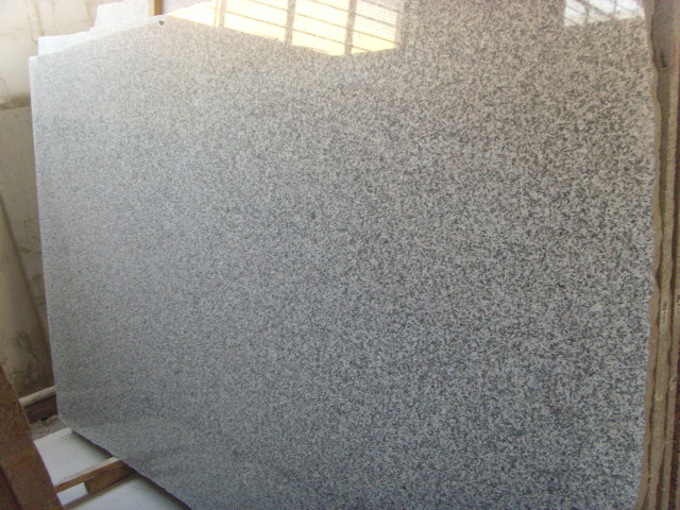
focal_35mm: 39
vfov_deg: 36.8
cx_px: 340
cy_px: 255
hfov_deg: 47.9
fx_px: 766
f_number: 3.5
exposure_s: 1/30
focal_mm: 6.6
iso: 200
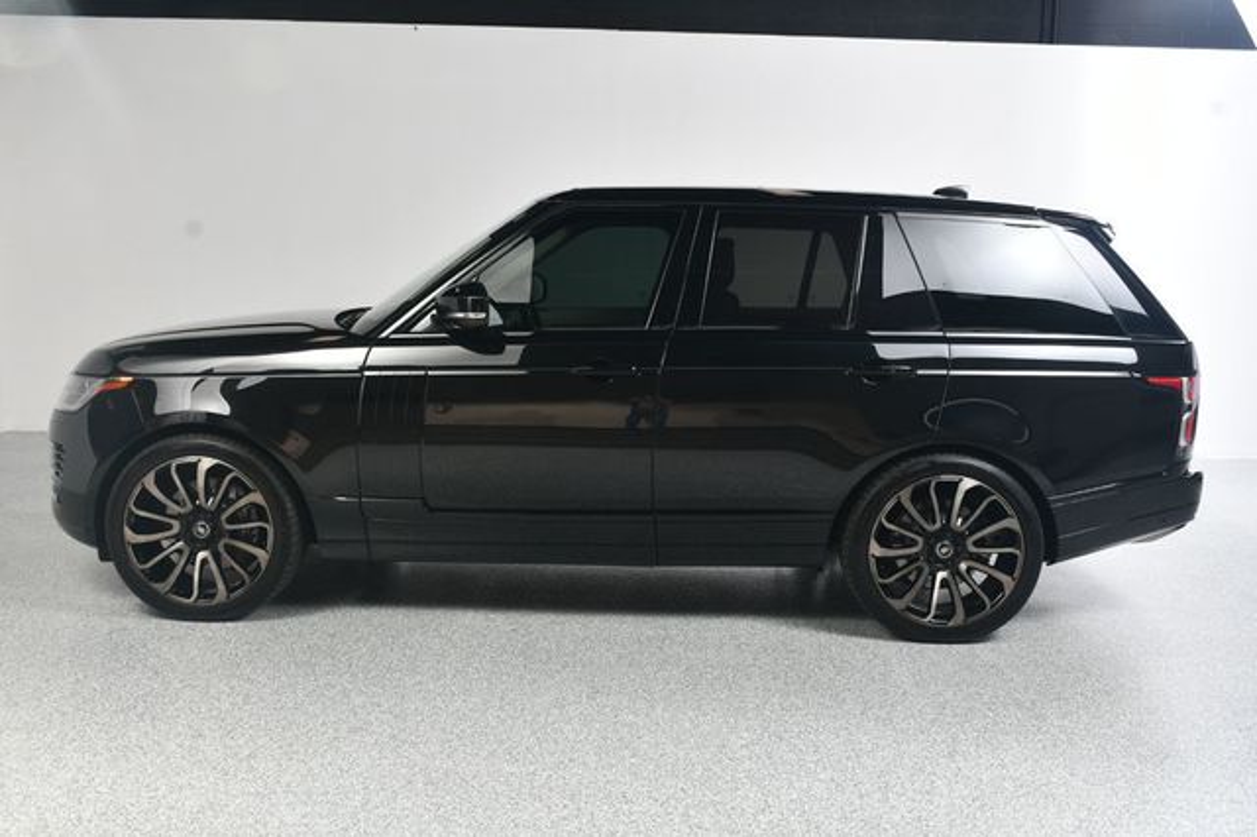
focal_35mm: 34
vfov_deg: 38.8
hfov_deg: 55.8
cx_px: 628
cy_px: 418
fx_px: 1187
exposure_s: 1/160
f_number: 9
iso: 100
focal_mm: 23
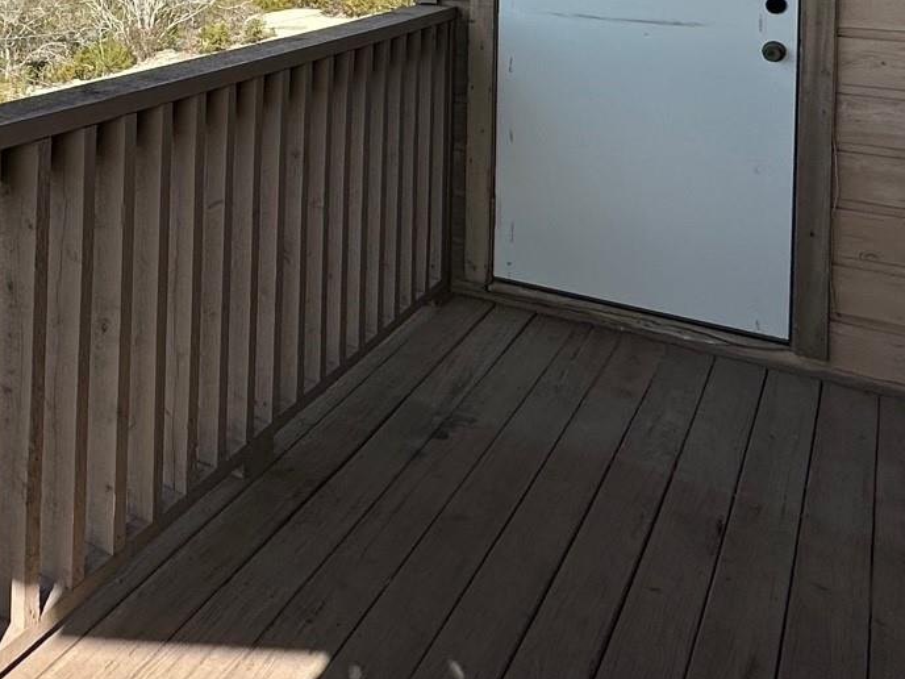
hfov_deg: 43.3
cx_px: 158
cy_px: -82
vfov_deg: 31.0
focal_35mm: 41
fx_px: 1072
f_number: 2.2
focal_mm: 2.22
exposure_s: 1/2132
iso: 50
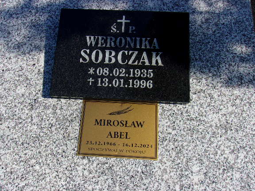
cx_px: 120
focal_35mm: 30
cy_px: 102
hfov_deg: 59.9
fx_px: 221
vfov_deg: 46.8
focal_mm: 4.9
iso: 80
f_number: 10.4
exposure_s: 1/100
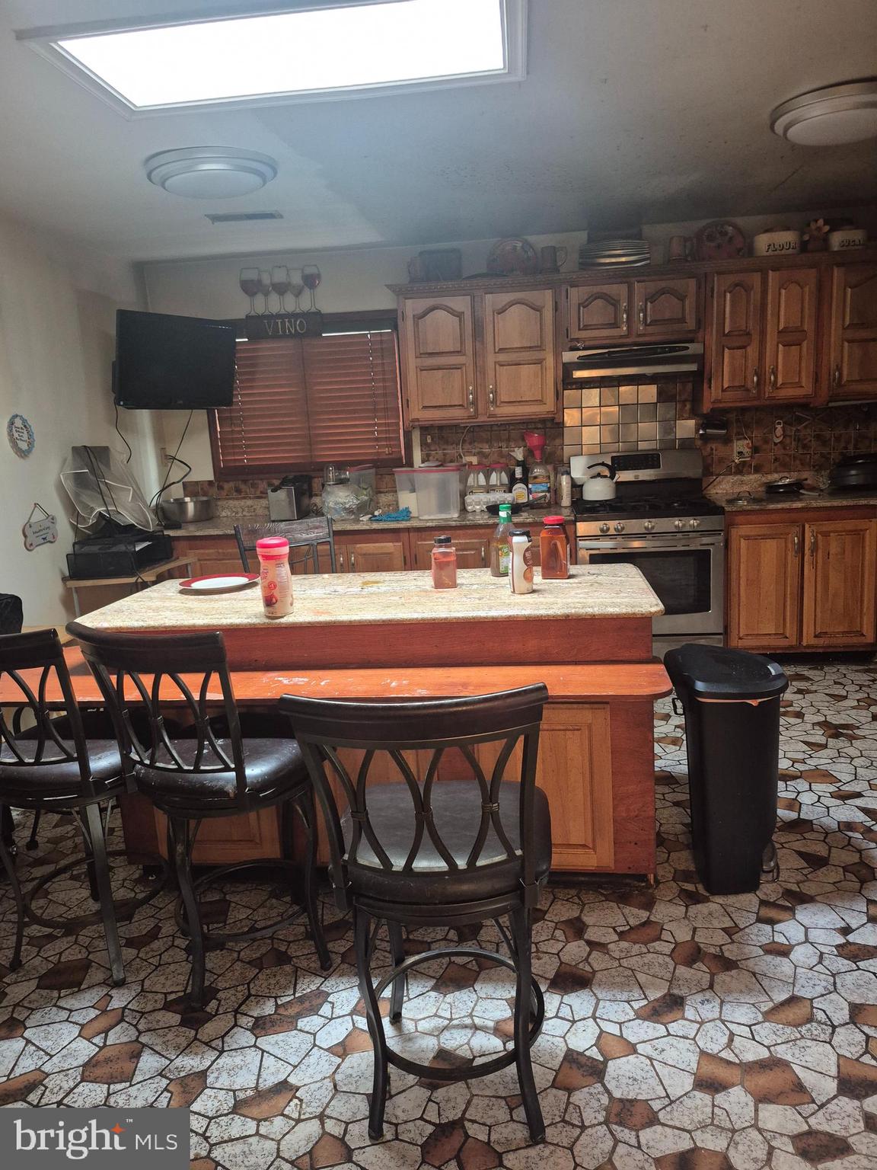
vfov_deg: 73.9
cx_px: 438
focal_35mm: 23
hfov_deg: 58.9
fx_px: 777
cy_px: 585
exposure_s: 1/60
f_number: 1.8
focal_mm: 5.4
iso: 640
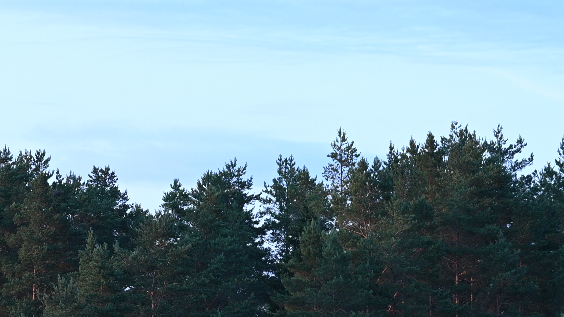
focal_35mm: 298
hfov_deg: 7.2
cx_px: 109
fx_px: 4457
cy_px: 384
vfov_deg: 4.1
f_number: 8
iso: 1100
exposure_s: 1/100
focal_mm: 105
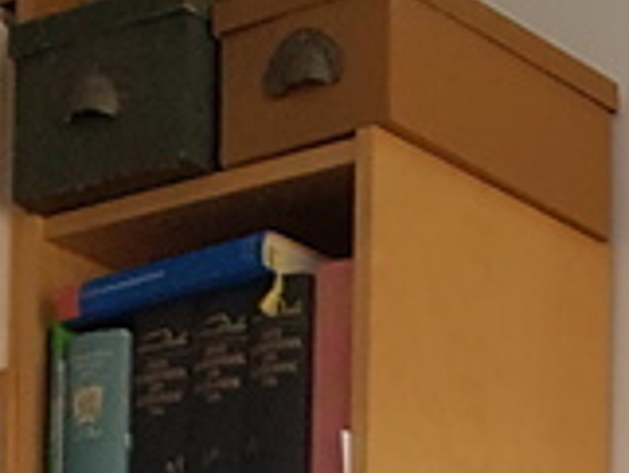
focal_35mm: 165
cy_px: 1368
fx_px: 3000
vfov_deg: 7.9
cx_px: 1156
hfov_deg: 11.1
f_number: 1.7
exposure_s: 1/50
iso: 125
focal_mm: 4.2
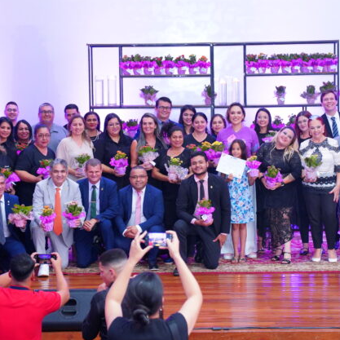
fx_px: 1089
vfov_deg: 17.7
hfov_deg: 17.7
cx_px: 182
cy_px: 150
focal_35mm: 98
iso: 4000
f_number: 2.8
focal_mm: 47
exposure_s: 1/125
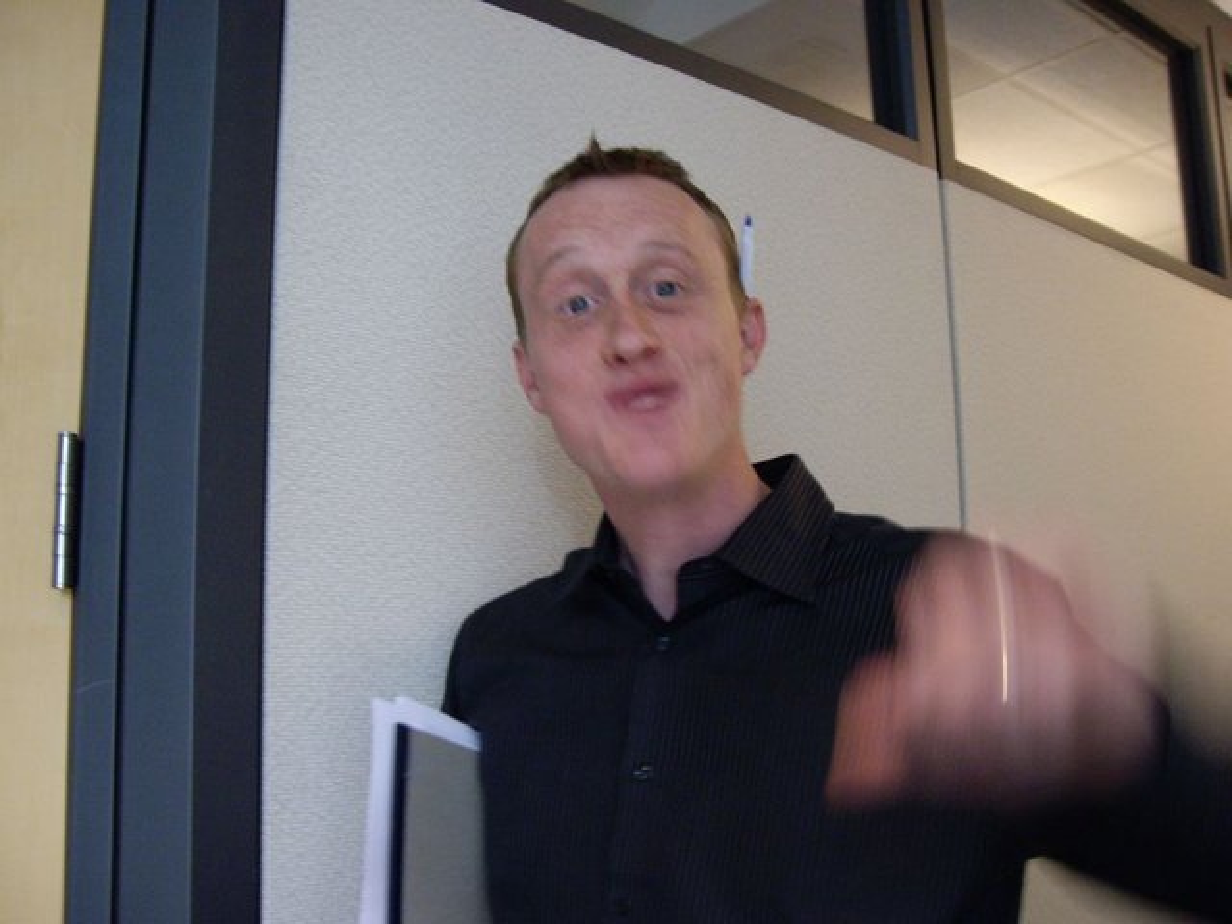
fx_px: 1352
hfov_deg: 49.0
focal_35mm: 38
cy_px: 462
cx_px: 616
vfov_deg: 37.7
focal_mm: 6.2
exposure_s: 1/15
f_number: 2.7
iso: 200
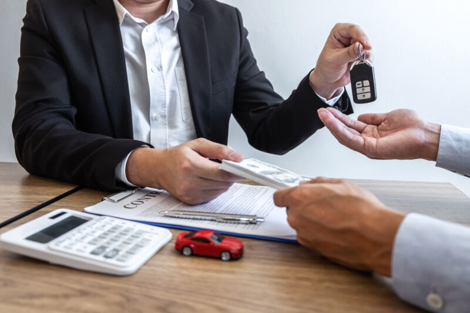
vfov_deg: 41.1
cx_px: 235
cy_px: 156
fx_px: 418
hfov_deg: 58.7
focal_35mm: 32
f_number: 3.2
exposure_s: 1/80
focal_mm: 21.4
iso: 200
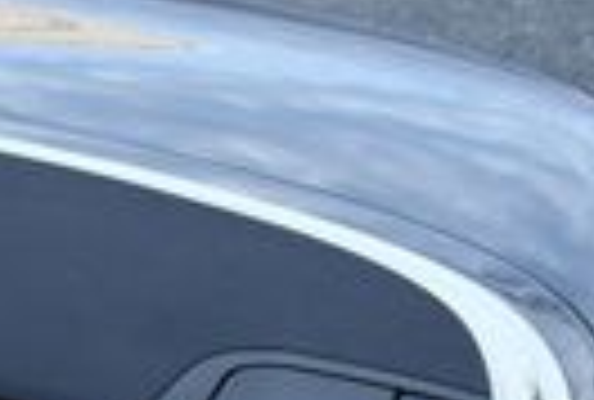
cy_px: 854
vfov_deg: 7.6
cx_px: -796
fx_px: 2881
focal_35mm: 174
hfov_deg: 10.3
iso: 200
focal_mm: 18
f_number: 7.1
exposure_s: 1/250
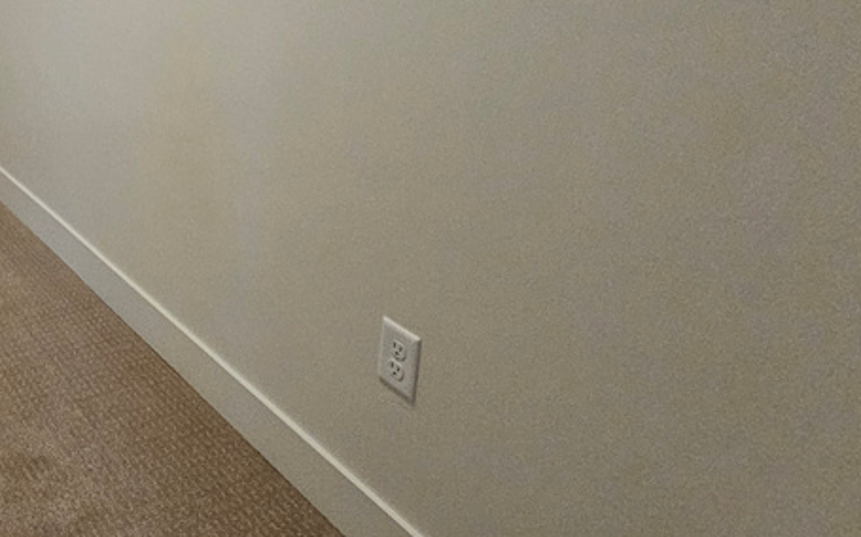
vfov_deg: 36.1
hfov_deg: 50.0
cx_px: 4
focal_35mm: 31
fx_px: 727
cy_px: -13
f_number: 2.2
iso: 200
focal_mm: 2.2
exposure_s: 1/60
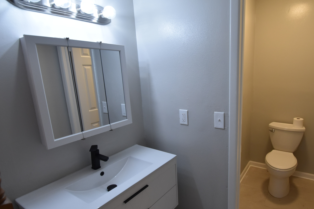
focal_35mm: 21
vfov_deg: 59.4
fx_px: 183
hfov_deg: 80.0
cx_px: 193
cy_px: 113
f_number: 3.5
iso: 800
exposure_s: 1/180
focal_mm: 10
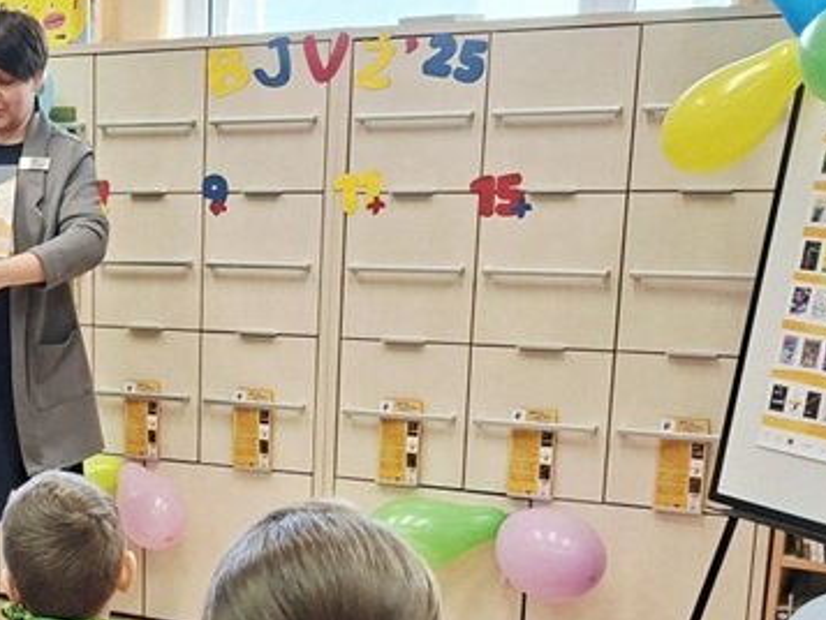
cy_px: 551
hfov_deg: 26.6
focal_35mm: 66
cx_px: -123
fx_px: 1575
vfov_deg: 21.8
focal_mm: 5.54
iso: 80
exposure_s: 1/100
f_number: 1.8
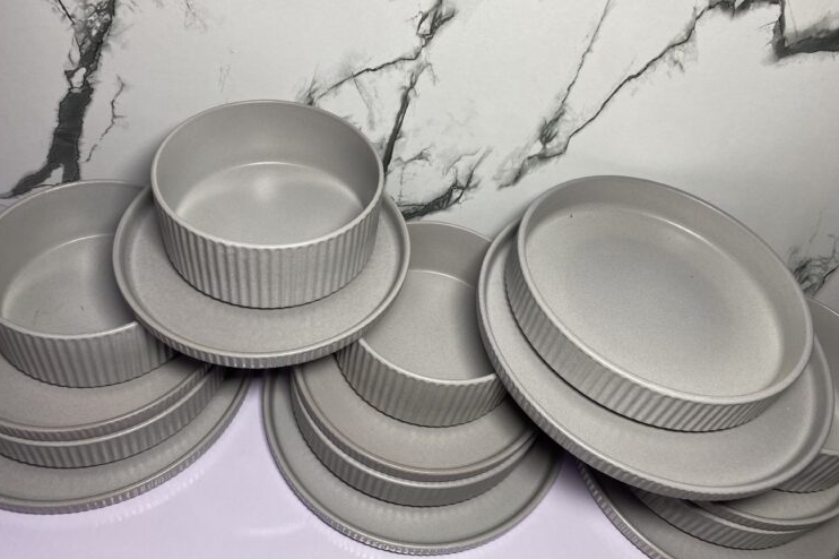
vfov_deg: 46.3
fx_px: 652
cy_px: 244
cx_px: 422
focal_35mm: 28
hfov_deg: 65.5
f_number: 1.8
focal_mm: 4.25
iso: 50
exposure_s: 1/121
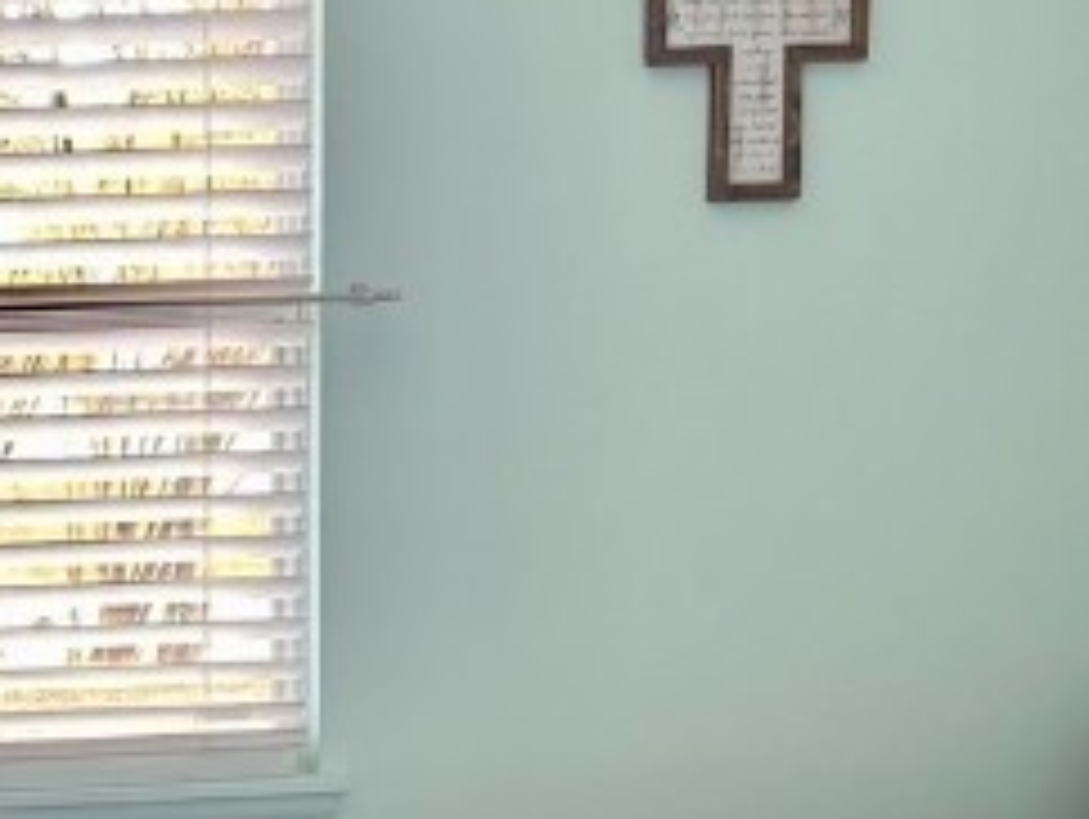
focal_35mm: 110
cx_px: -153
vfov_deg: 13.2
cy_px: 896
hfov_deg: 17.2
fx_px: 3464
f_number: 1.6
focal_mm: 5.96
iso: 125
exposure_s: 1/60
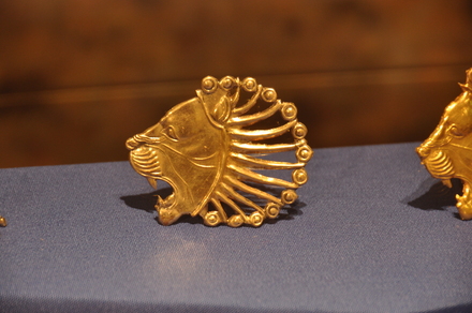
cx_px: 236
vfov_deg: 4.6
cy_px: 156
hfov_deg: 6.9
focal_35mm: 300
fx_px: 3928
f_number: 5.6
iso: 500
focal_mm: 200
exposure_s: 1/5
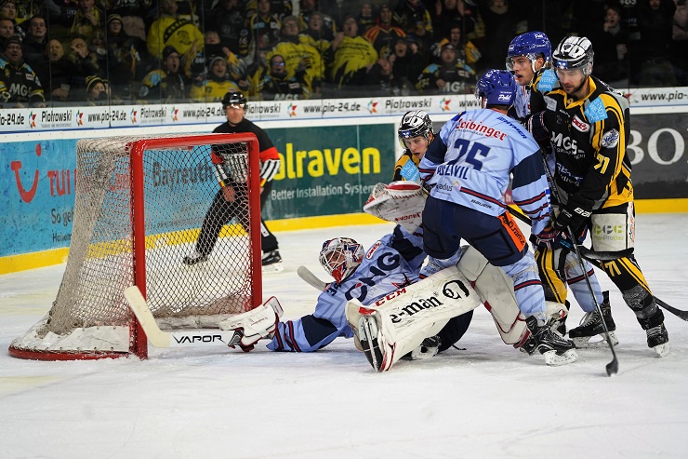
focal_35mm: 142
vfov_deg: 9.7
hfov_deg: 14.5
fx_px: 2713
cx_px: 344
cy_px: 230
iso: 320
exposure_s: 1/160
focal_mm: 142
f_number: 4
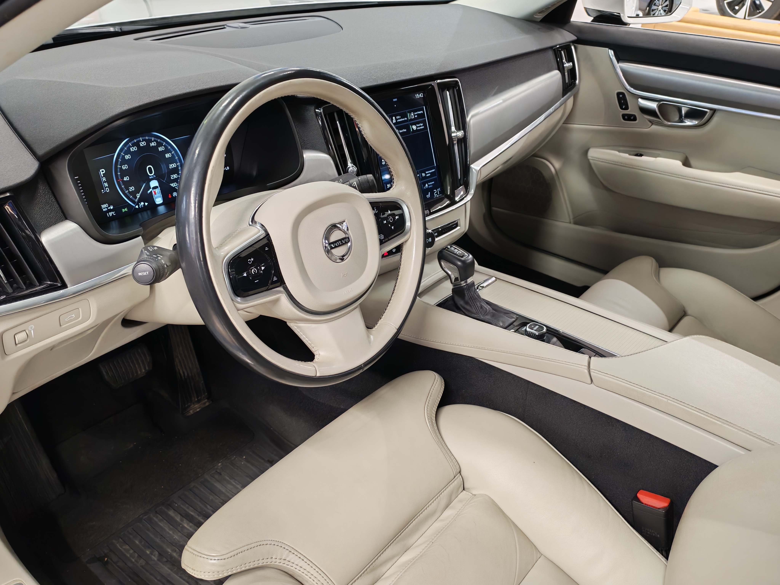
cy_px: 292
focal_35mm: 31
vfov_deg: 45.4
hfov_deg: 58.4
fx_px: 699
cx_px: 390
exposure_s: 1/50
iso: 1072
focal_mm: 6.12
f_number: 1.9
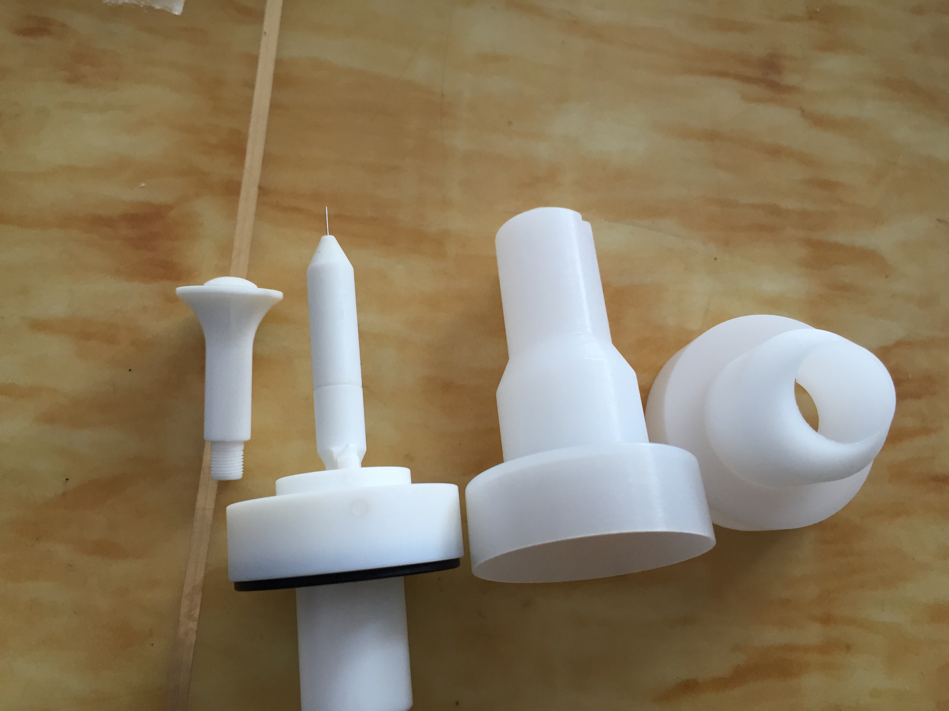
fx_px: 795
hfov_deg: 61.7
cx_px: 474
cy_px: 356
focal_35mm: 29
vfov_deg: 48.2
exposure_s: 1/33
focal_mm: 4.15
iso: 50
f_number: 2.2
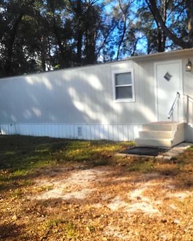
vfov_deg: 51.6
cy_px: 123
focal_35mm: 35
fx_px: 250
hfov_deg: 40.9
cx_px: 146
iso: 40
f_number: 1.8
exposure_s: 1/1173
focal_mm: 5.4
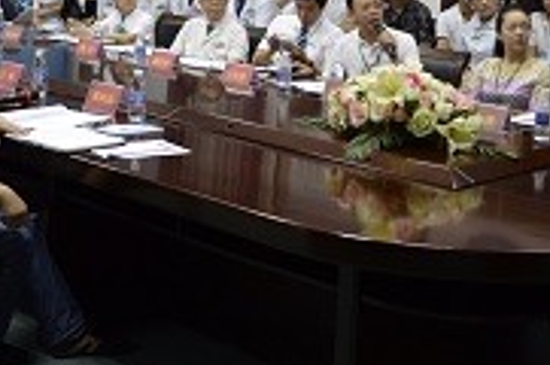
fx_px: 1022
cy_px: 36
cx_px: 295
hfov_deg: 30.1
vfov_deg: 19.8
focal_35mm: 67
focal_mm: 18
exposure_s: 1/30
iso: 800
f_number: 3.5
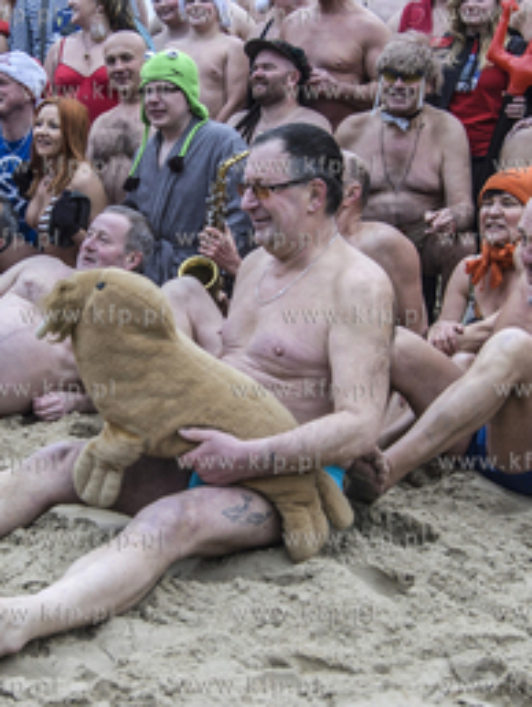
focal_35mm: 58
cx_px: 189
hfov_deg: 25.2
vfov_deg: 33.2
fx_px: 1187
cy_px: 351
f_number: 5.6
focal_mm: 26
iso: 200
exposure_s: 1/100
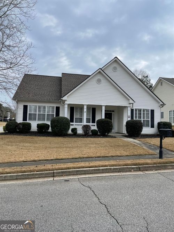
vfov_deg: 67.3
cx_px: 87
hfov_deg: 53.0
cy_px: 116
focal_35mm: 26
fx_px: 174
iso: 32
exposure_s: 1/3300
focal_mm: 4.2
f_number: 1.6
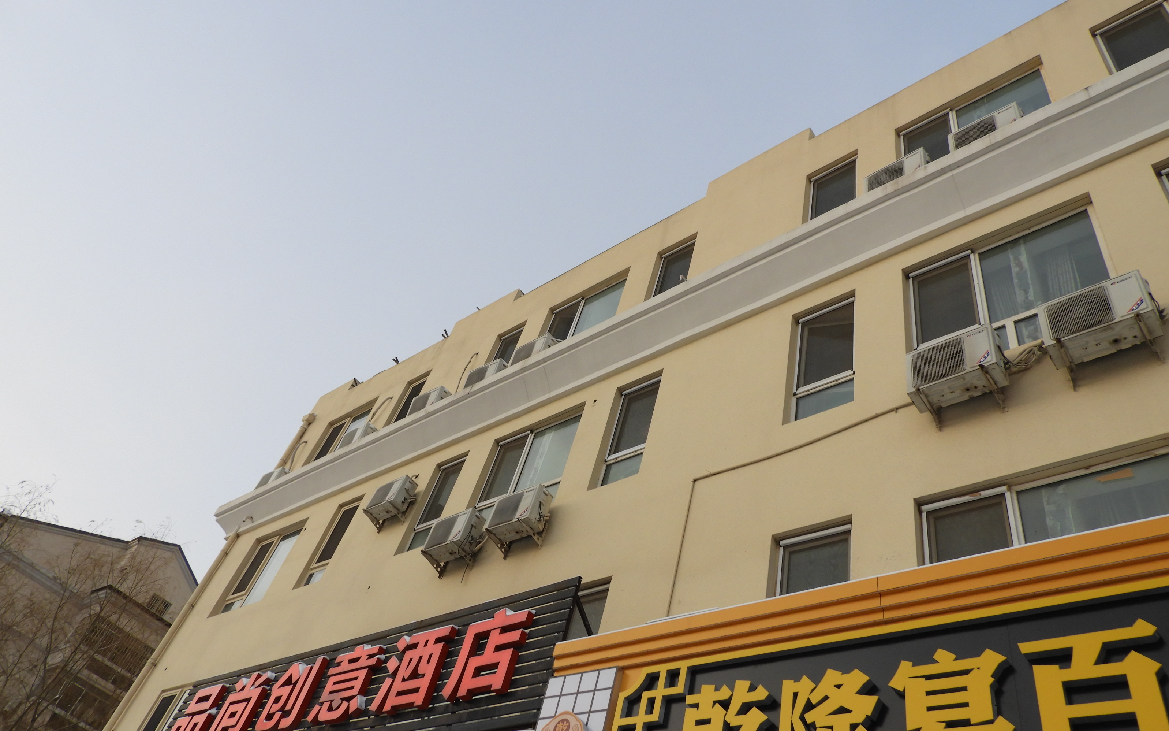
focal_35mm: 26
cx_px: 578
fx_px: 828
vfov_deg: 47.5
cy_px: 408
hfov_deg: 70.4
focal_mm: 4.3
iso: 100
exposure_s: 1/320
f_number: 3.3
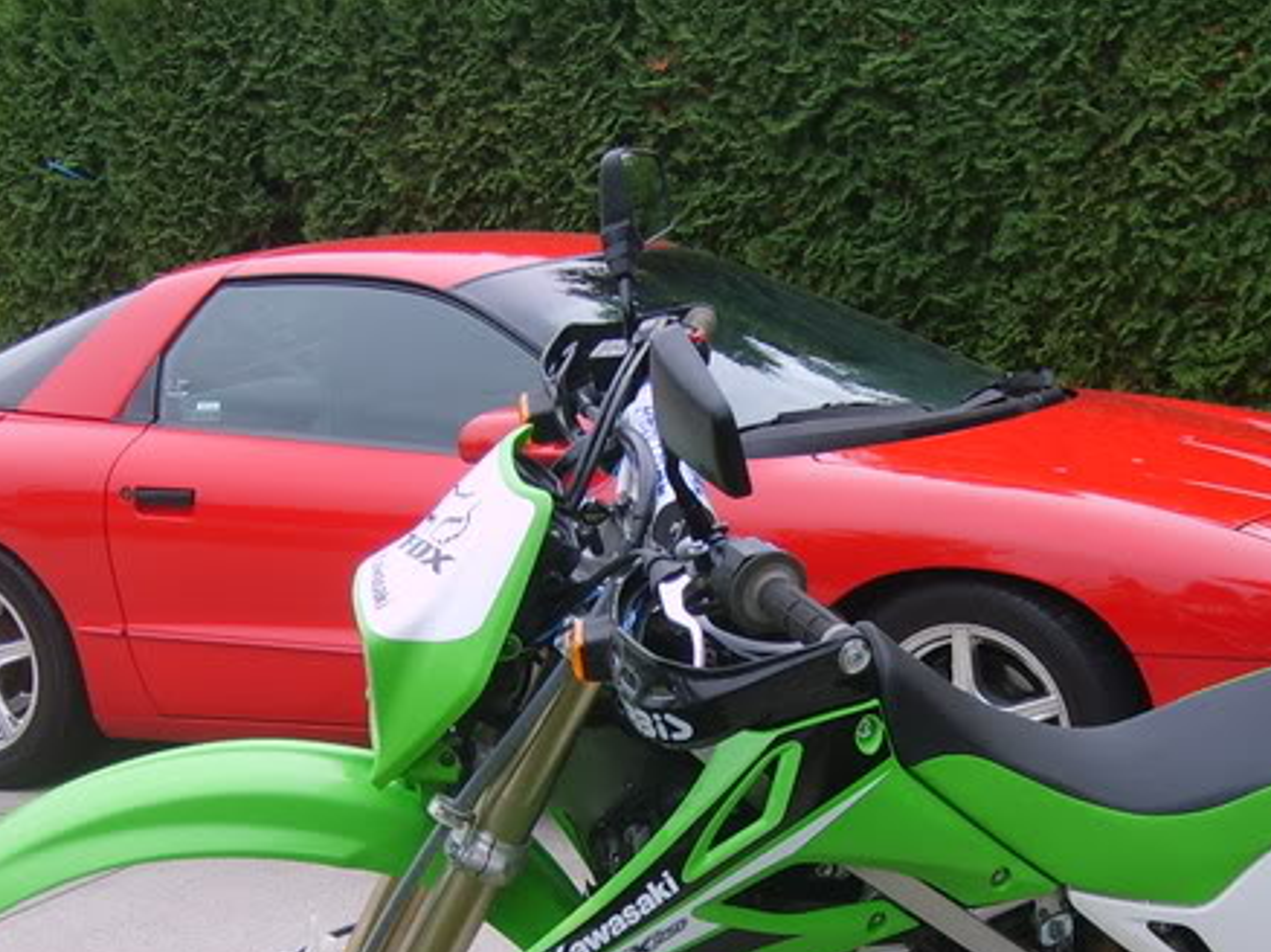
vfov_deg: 22.4
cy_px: 842
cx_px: 807
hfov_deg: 30.1
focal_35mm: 64
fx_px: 2349
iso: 50
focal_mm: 5.8
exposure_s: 1/180
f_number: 2.8
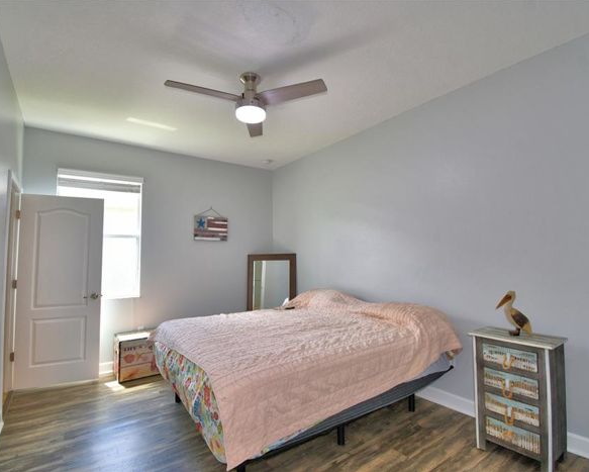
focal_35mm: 17
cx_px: 302
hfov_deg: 89.6
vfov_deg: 77.0
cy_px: 236
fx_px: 296
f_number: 4.5
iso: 200
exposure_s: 1/50
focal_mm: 10
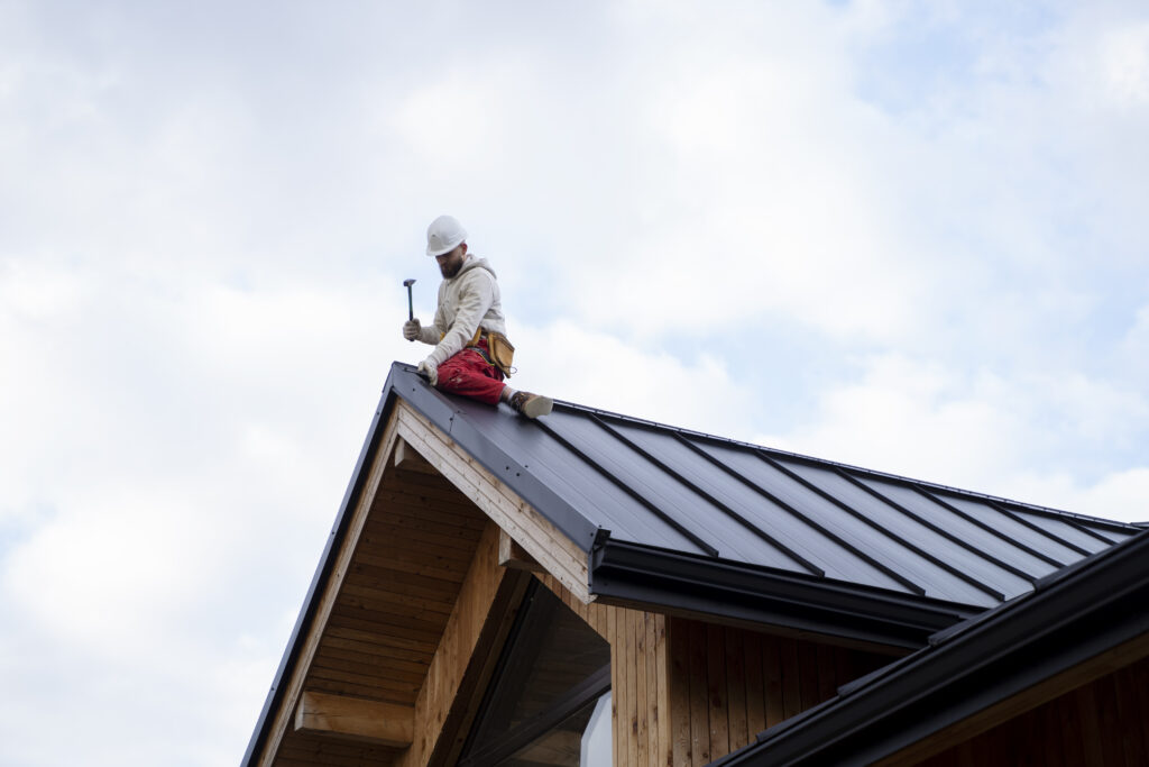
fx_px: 2394
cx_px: 574
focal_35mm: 75
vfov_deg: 18.2
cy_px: 384
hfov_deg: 27.0
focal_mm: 75
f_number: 3.5
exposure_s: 1/250
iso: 200
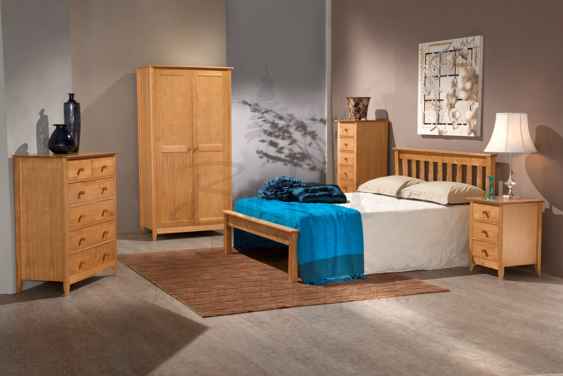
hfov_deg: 39.6
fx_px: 782
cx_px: 282
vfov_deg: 27.0
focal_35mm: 50
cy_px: 188
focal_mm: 50
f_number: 18
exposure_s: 15
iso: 200
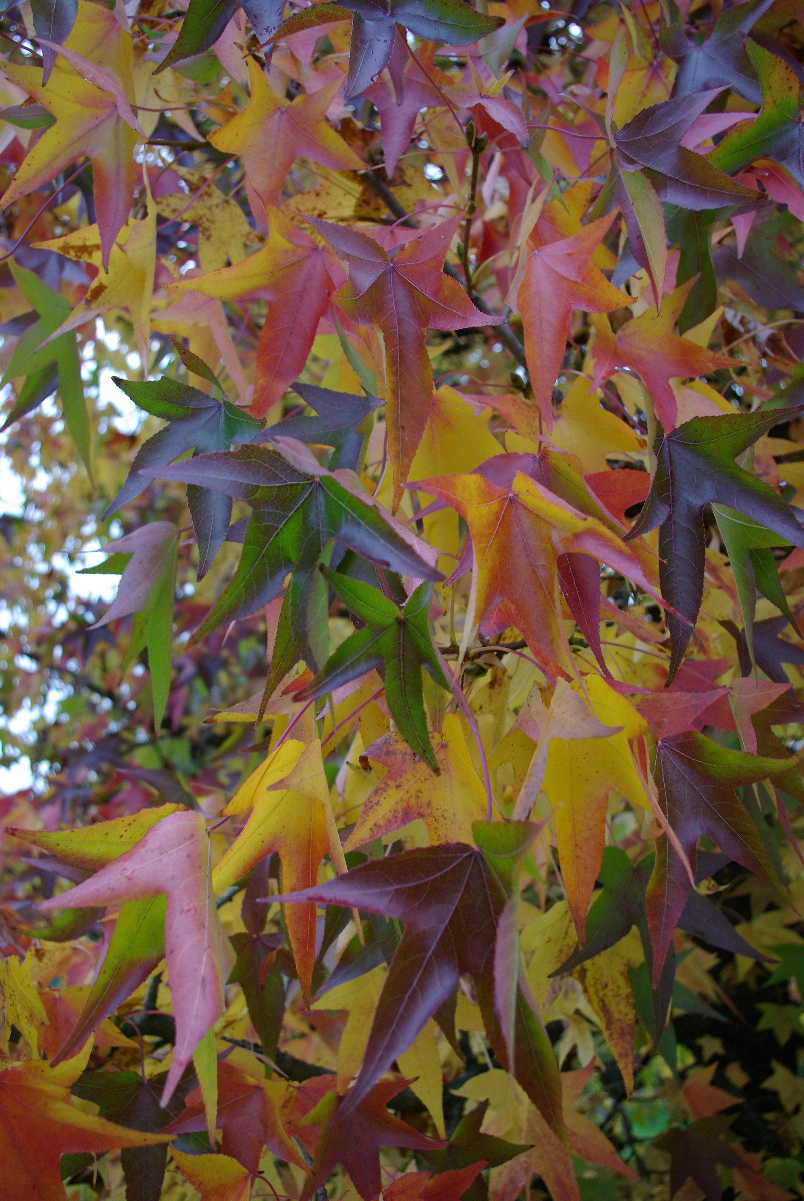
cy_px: 600
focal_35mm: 30
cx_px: 402
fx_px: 1002
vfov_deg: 61.9
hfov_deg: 43.7
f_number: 4.5
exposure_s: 1/125
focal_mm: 20
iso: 800
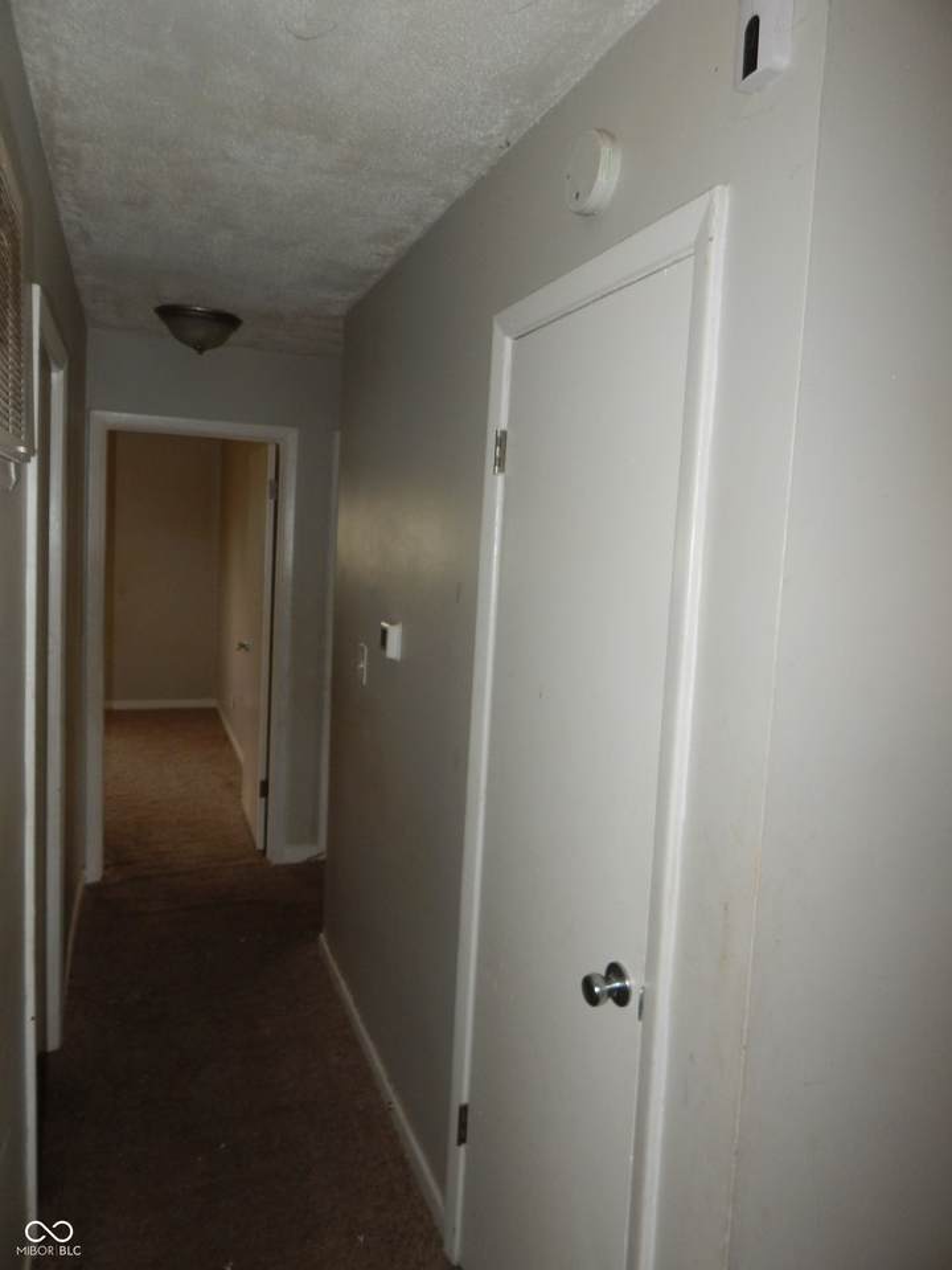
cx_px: 476
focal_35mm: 22
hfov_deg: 61.1
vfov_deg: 76.4
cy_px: 635
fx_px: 807
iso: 200
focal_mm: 4
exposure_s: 1/30
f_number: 3
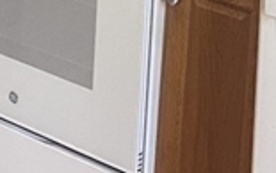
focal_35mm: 182
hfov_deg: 11.0
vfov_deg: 6.8
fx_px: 1369
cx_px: -151
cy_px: -251
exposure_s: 1/60
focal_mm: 4.2
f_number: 1.6
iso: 160
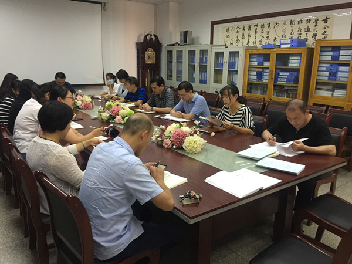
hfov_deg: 61.7
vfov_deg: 48.2
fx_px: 295
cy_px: 132
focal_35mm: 29
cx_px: 176
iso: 125
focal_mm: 4.15
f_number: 2.2
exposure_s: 1/17
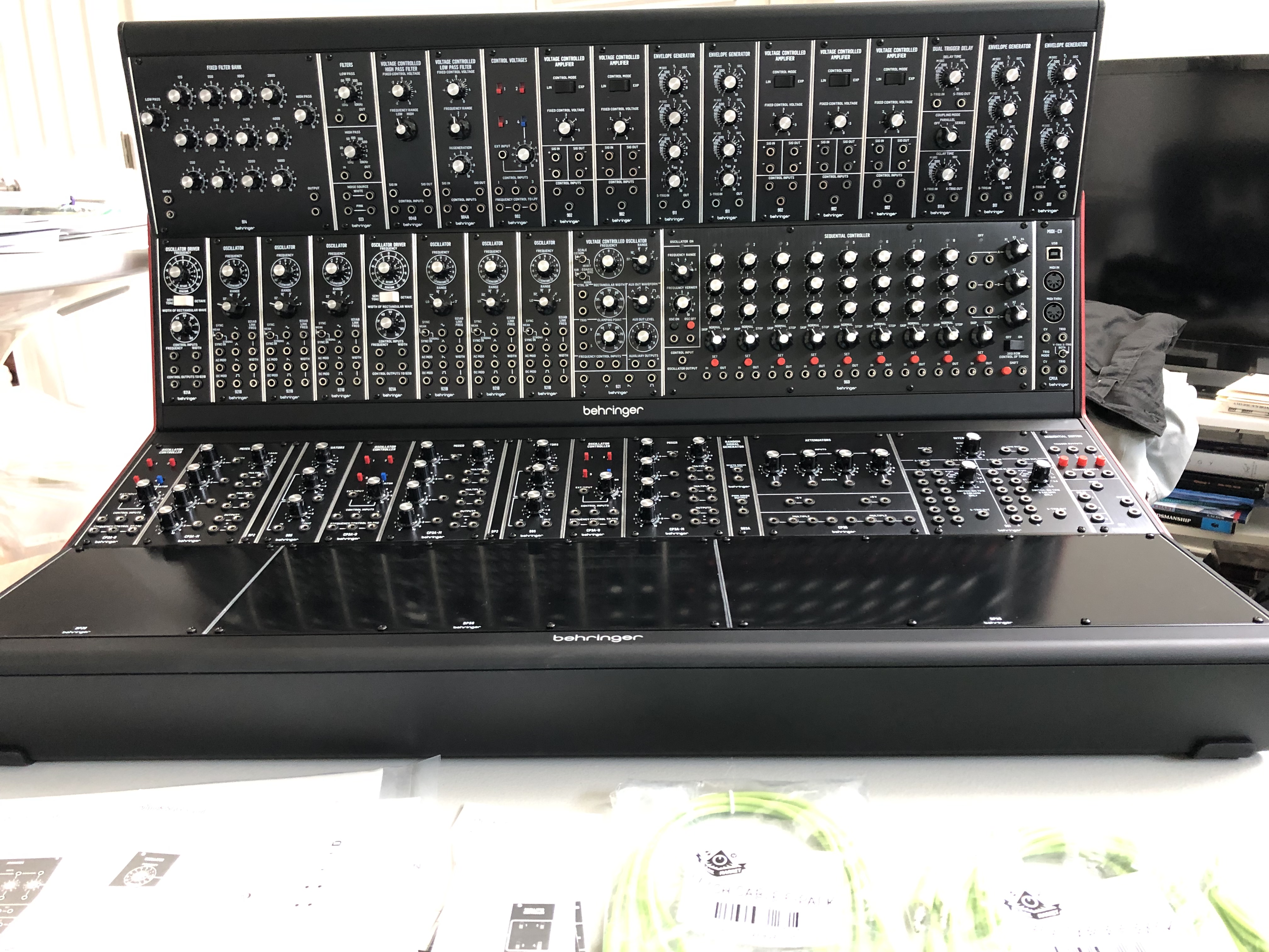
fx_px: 1026
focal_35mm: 28
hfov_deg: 63.4
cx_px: 634
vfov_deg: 49.7
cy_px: 476
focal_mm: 3.99
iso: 100
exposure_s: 1/11
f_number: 1.8
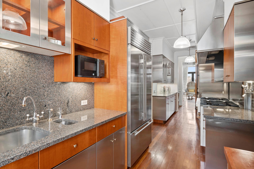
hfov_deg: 90.0
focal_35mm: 18
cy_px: 84
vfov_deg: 67.4
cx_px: 127
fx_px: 127
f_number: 8
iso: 100
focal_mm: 18
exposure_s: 1/1.25
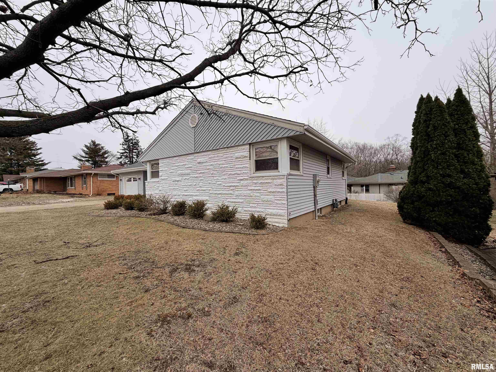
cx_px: 248
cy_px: 186
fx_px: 201
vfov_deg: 85.7
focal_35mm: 14
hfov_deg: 102.1
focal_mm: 2.22
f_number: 2.2
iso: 40
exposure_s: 1/658
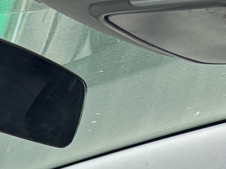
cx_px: -341
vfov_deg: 7.5
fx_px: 1136
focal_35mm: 174
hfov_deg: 9.8
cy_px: 507
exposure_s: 1/505
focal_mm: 5.96
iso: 50
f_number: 1.6
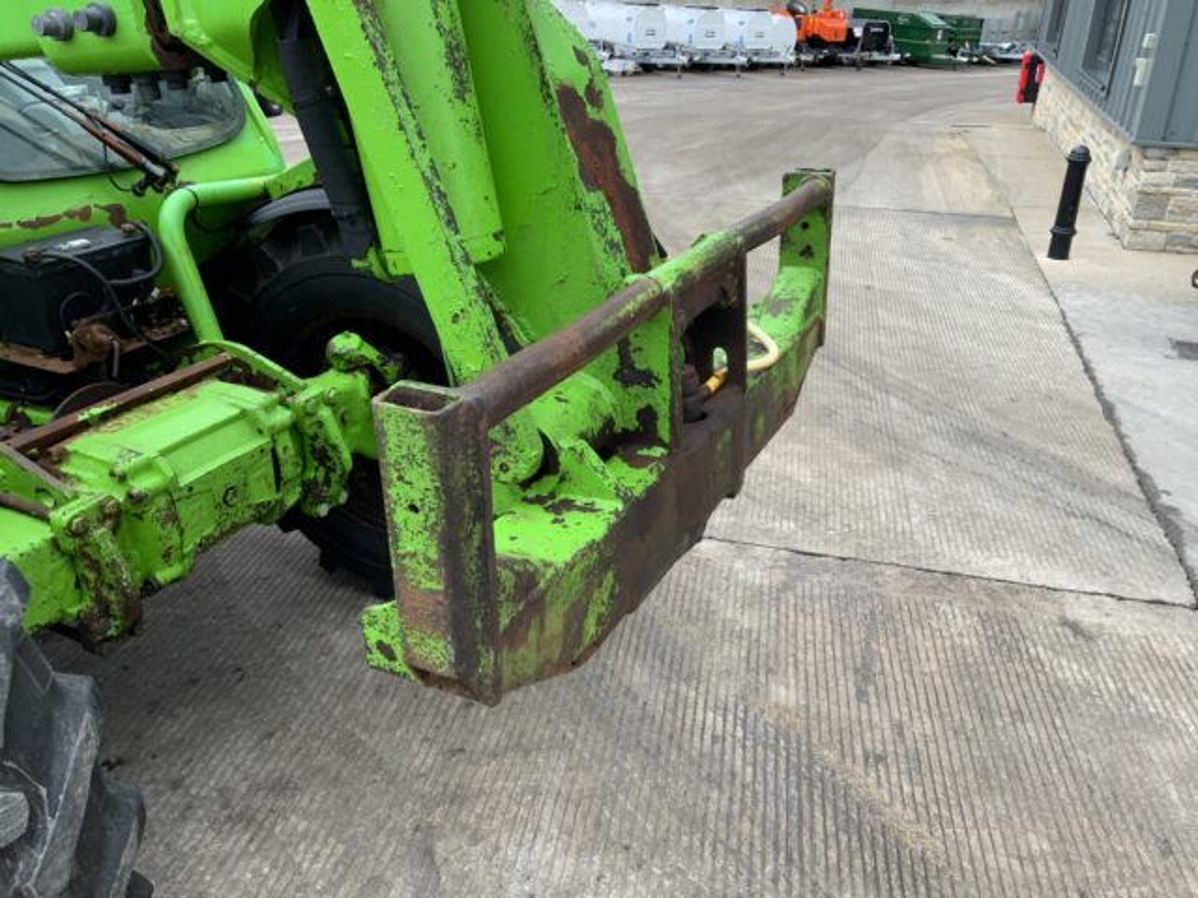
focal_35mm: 29
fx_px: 1004
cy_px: 449
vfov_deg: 48.2
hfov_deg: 61.7
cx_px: 599
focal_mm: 3
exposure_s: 1/122
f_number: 1.8
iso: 20
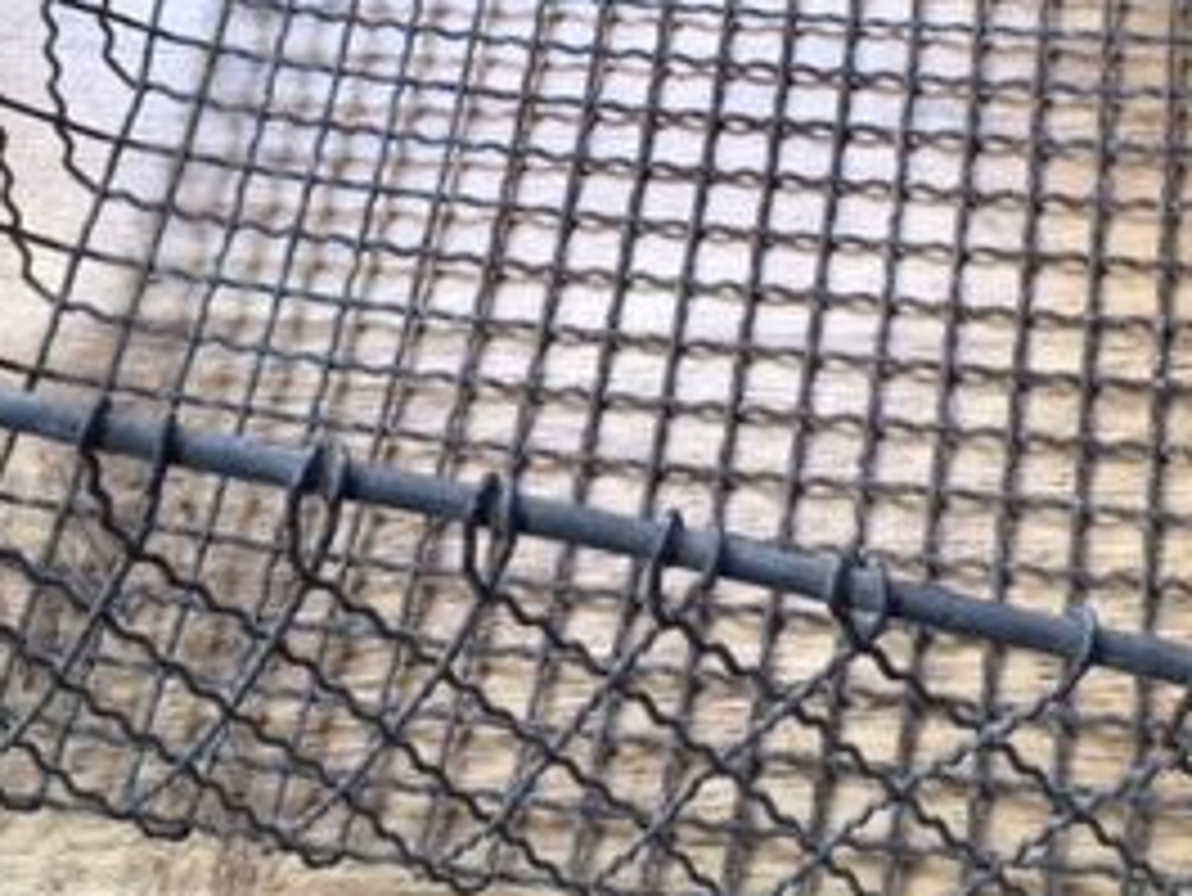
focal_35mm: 70
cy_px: 171
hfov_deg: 27.5
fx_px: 2412
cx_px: 832
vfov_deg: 20.8
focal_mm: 4.15
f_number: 2.2
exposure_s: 1/100
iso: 40
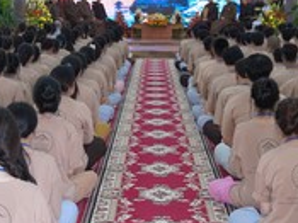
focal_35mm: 100
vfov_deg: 14.6
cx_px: 150
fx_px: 860
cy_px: 14
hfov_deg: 19.7
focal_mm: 28
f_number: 4
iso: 3200
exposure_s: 1/250
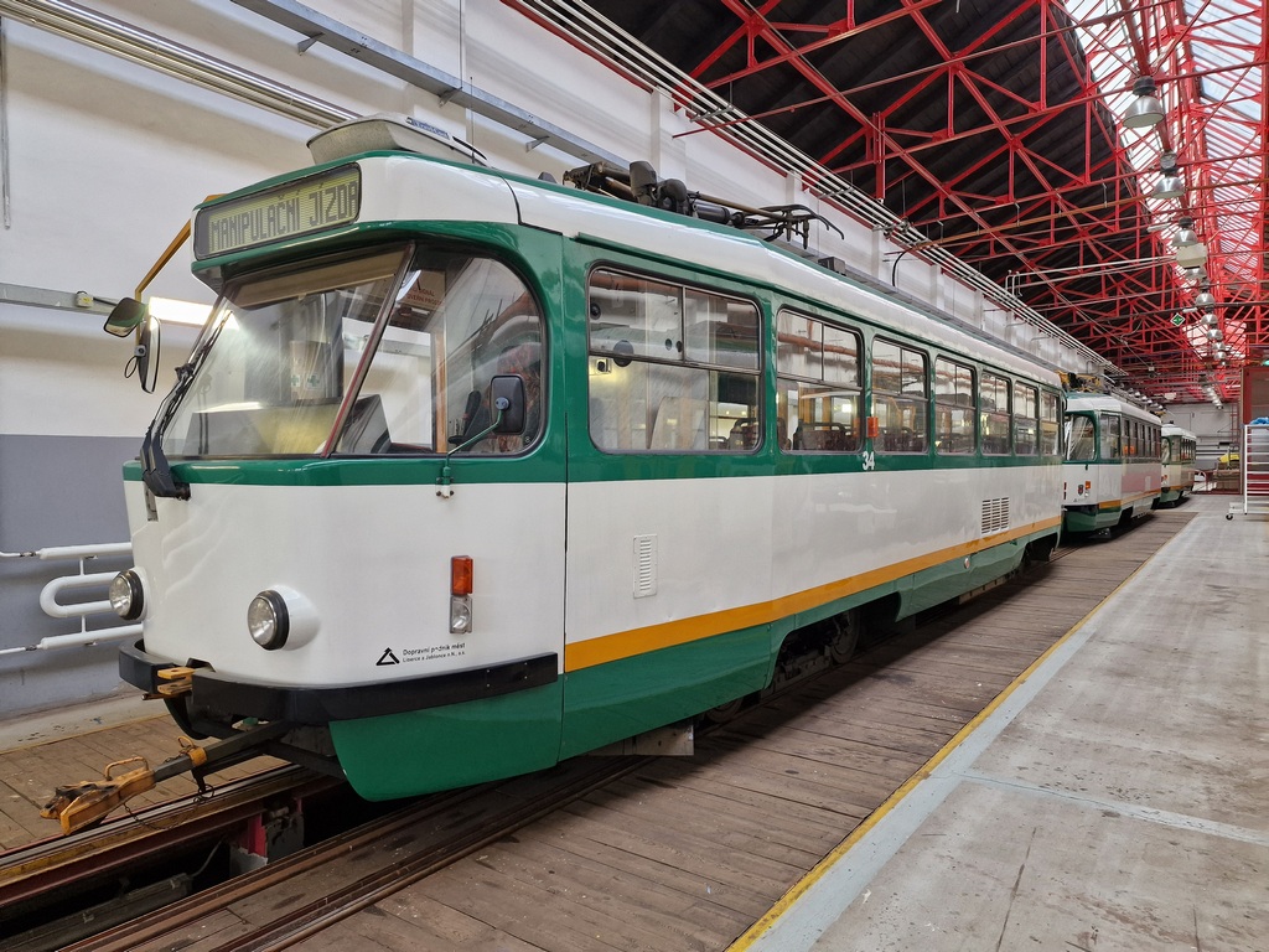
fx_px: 843
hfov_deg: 73.9
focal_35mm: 23
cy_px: 476
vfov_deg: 58.9
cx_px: 634
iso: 250
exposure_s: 1/120
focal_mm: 6.4
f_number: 1.8
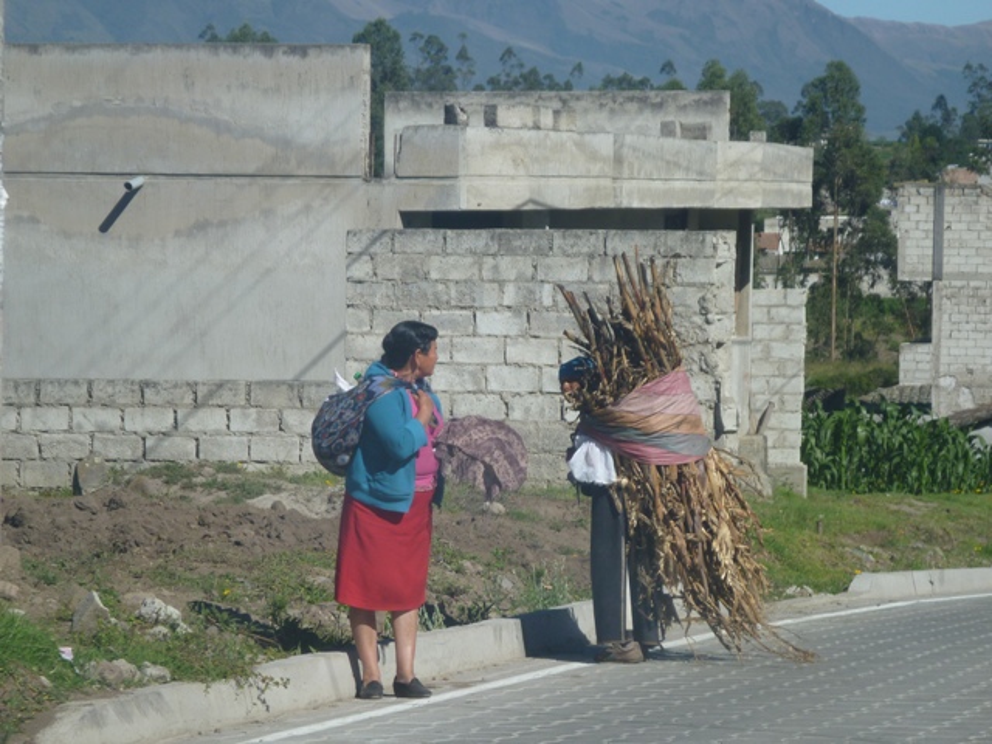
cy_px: 372
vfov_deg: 11.1
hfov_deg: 14.7
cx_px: 496
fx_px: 3840
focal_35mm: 134
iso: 100
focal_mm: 22.8
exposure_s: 1/320
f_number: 5.9
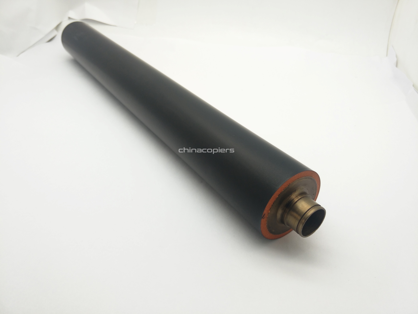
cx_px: 209
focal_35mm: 22
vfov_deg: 61.1
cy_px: 157
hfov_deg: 76.4
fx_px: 266
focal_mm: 3.79
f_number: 2
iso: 50
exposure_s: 1/100
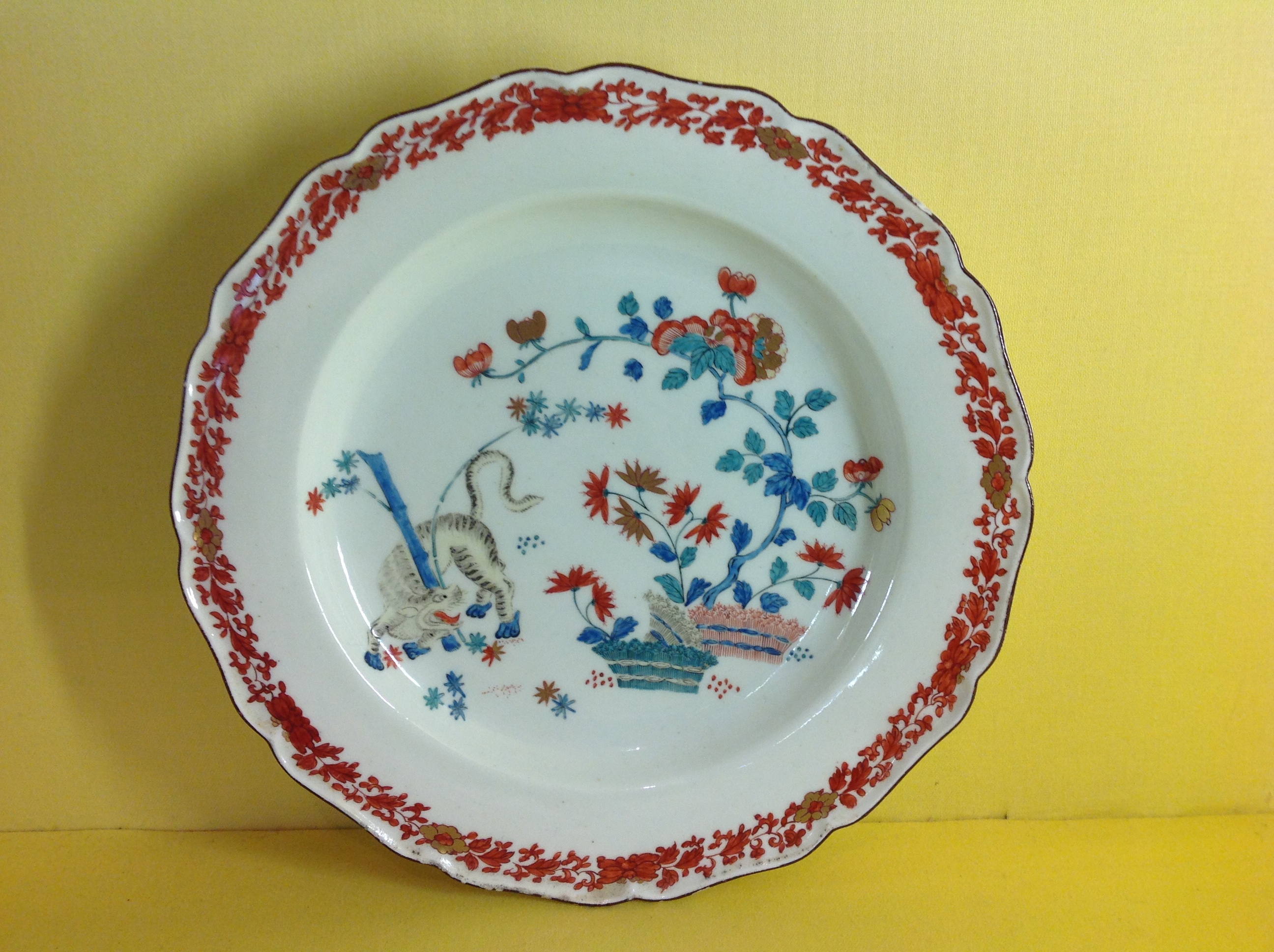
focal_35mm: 35
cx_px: 637
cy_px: 476
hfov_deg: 52.7
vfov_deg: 40.6
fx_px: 1286
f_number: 2.4
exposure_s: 1/40
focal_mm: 4.28
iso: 64
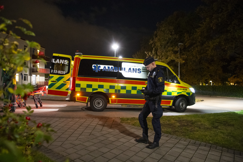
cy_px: 81
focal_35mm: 24
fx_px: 162
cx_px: 122
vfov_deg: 53.2
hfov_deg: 73.7
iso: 12800
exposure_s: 1/25
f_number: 3.5
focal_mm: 24
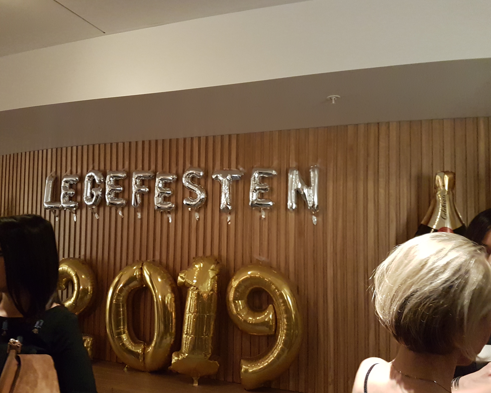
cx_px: 228
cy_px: 195
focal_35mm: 28
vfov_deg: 51.5
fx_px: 407
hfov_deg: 62.1
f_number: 1.7
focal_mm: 4.2
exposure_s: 1/10
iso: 500
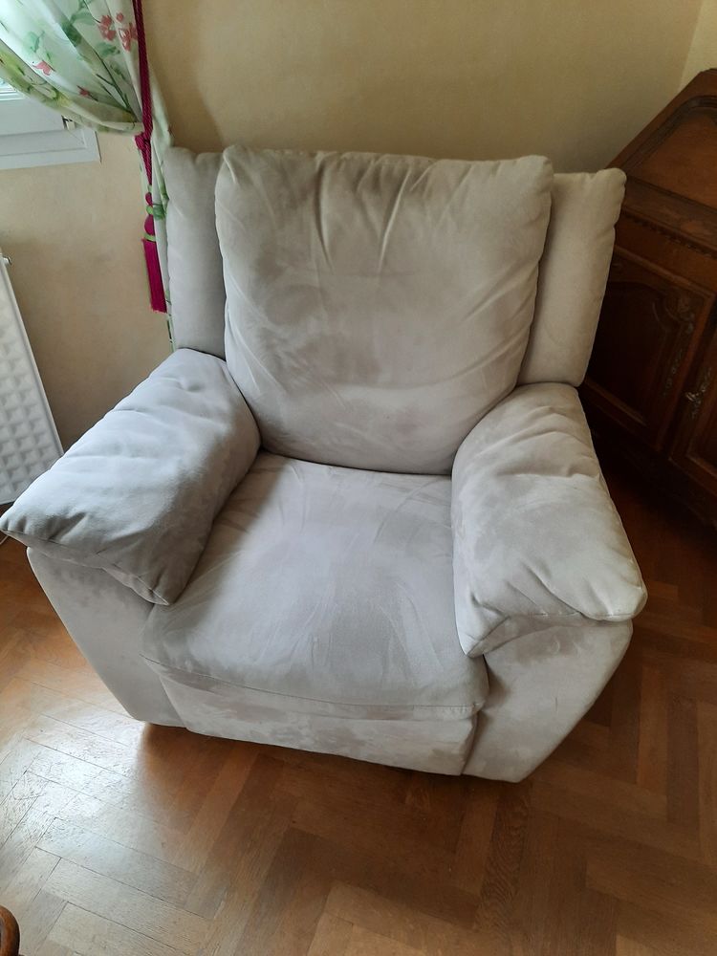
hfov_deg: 54.9
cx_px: 358
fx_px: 690
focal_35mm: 25
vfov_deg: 69.4
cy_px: 478
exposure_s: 1/50
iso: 200
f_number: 2
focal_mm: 4.6
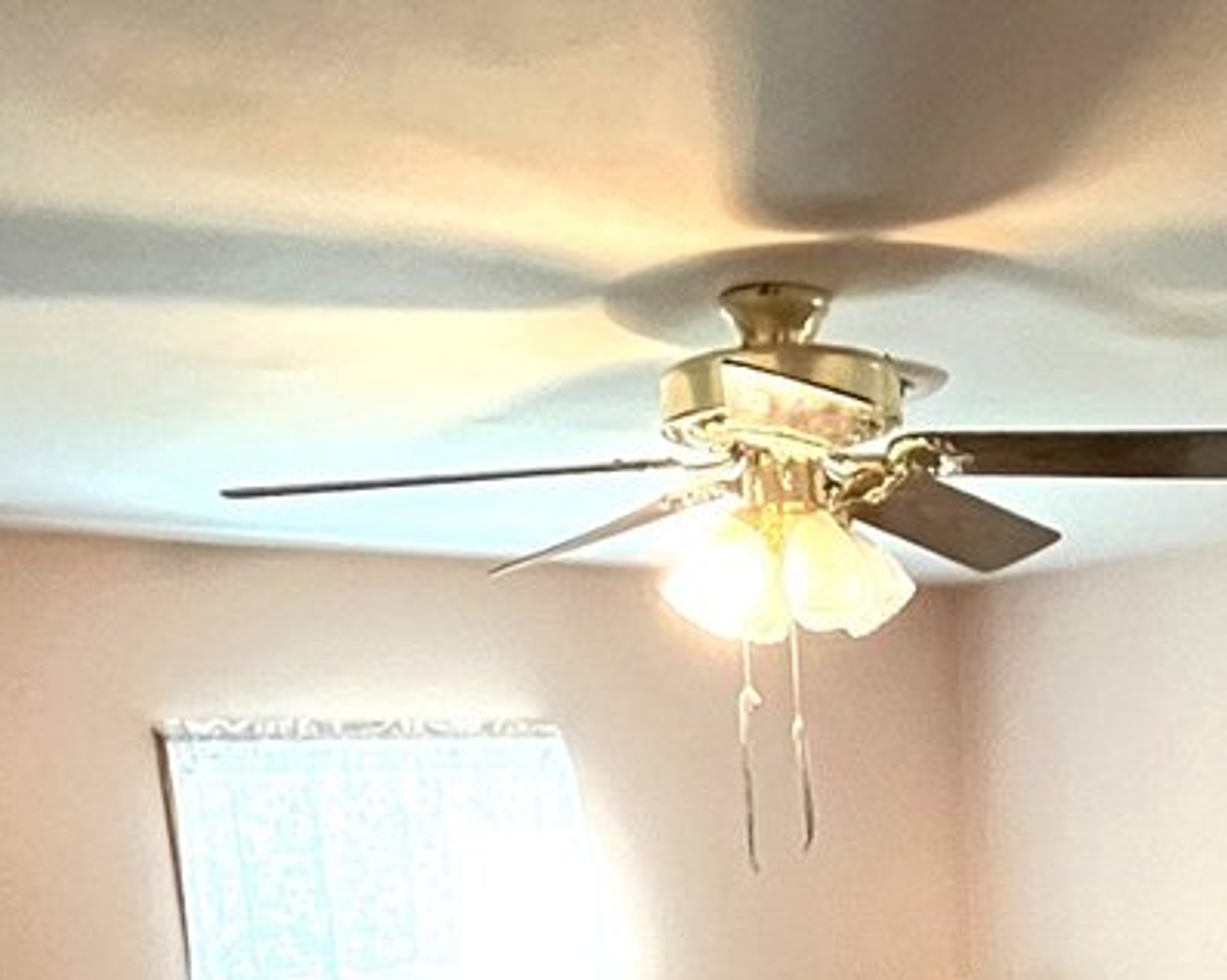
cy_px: 1330
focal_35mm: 52
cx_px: 920
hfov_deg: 35.2
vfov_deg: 24.7
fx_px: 1887
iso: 1250
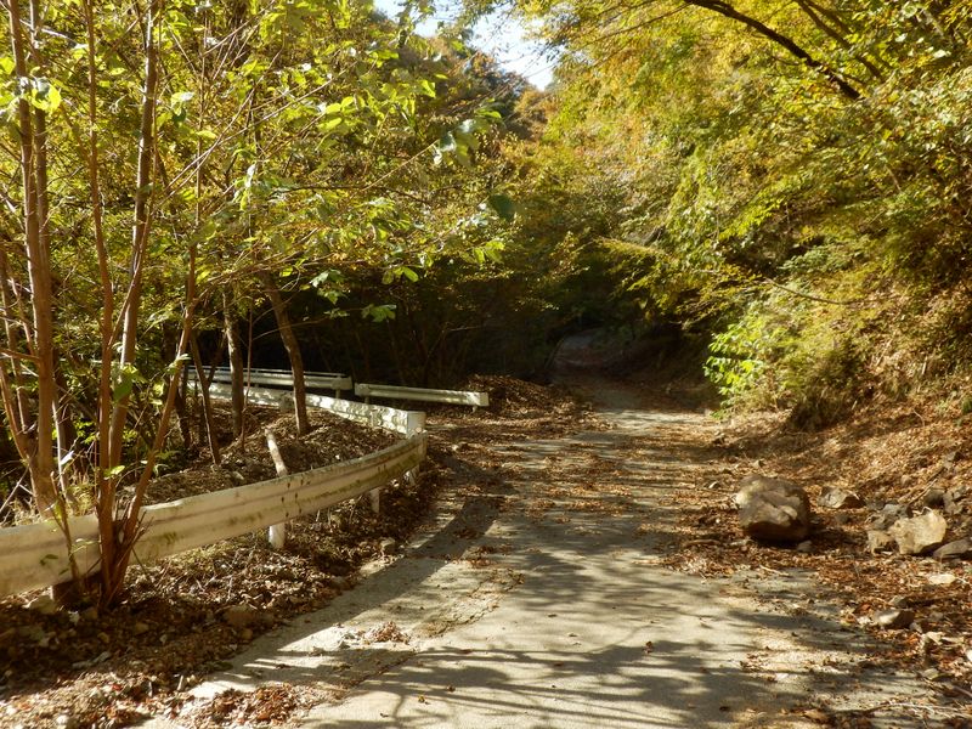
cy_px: 364
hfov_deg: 50.1
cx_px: 486
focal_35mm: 37
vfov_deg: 38.7
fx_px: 1039
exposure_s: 1/160
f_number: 3.9
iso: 80
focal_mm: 6.6
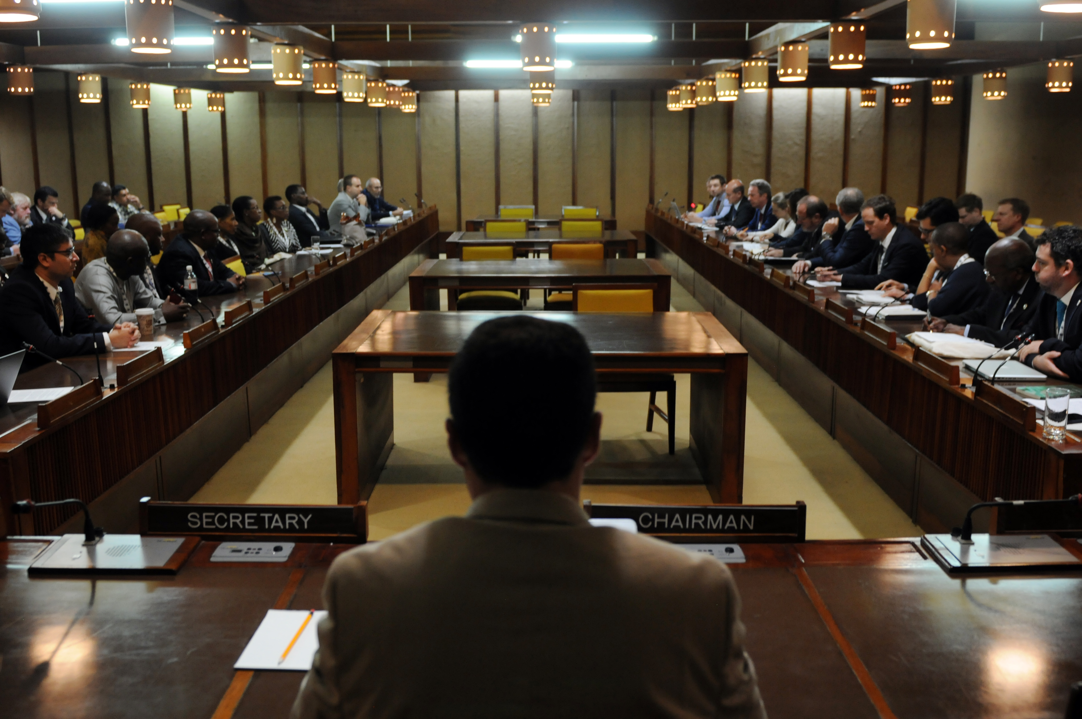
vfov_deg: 36.8
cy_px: 360
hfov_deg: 53.2
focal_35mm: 36
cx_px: 541
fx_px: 1081
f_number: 2.8
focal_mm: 24
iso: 800
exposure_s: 1/40
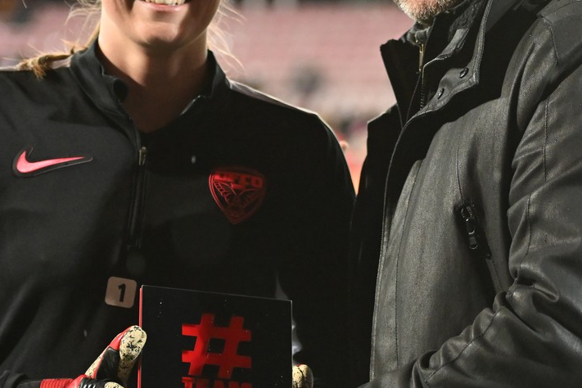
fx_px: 3055
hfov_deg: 10.9
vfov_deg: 7.3
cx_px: 389
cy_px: 197
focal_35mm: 189
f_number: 2.8
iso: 2500
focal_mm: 70
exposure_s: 1/800
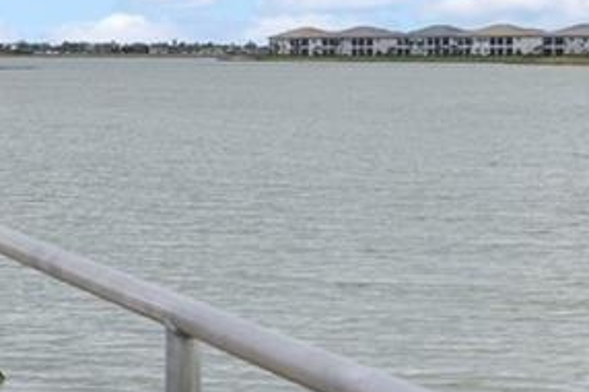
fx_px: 2745
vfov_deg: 8.1
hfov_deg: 11.2
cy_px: 146
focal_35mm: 168
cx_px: -531
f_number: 4.5
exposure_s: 1/160
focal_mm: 20
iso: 100
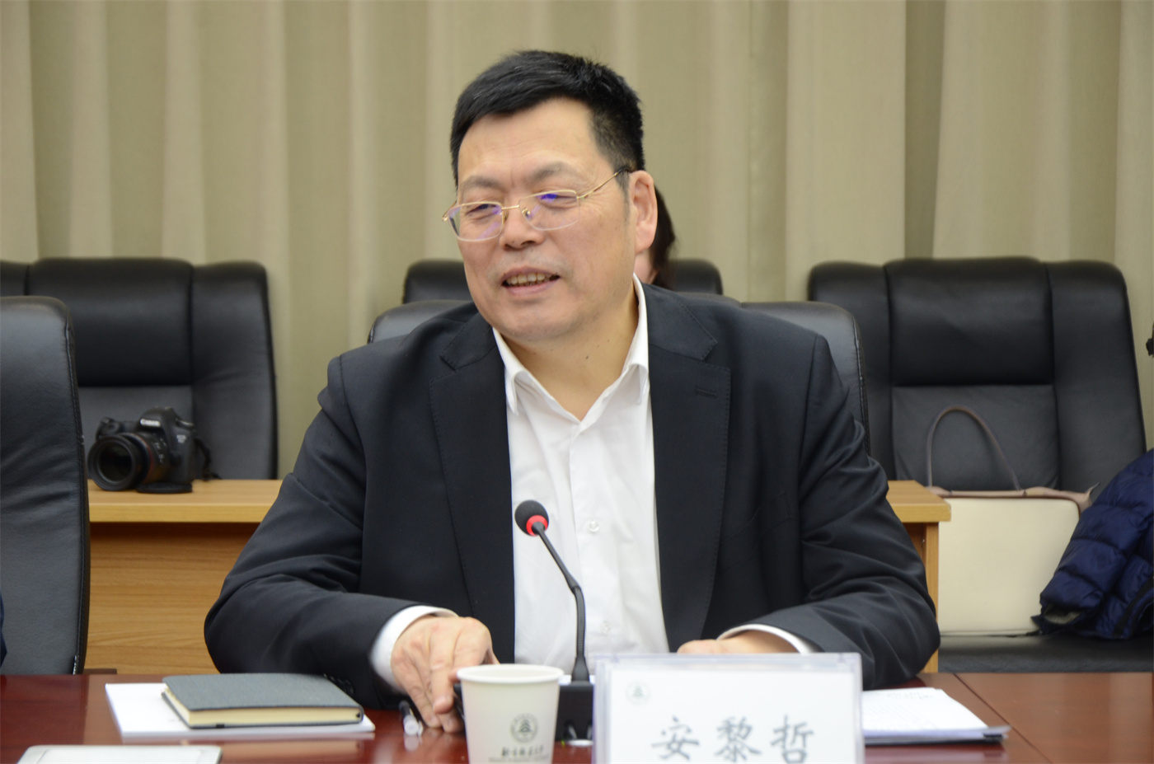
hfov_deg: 18.2
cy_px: 382
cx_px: 577
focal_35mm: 112
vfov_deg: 12.1
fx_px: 3598
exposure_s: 1/40
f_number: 6.3
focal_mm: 75
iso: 400
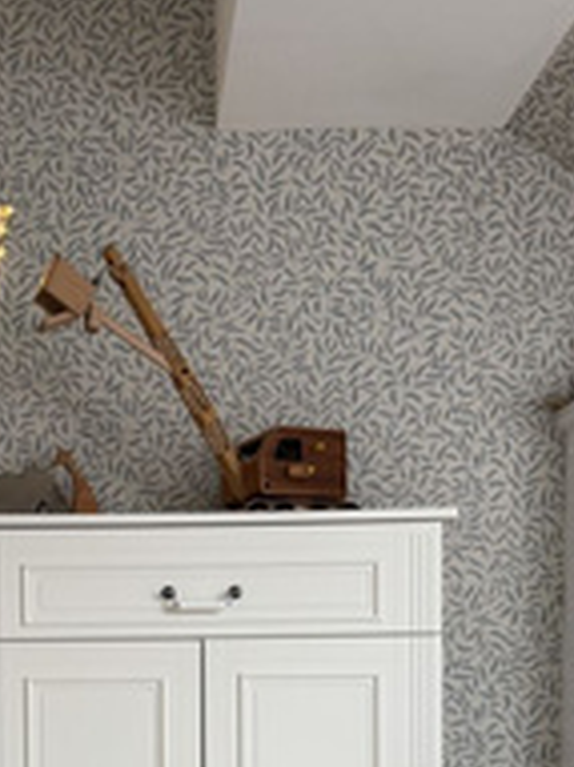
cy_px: 699
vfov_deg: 39.7
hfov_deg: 32.2
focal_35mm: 44
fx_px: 974
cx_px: 140
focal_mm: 6.76
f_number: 1.78
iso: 200
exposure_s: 1/97
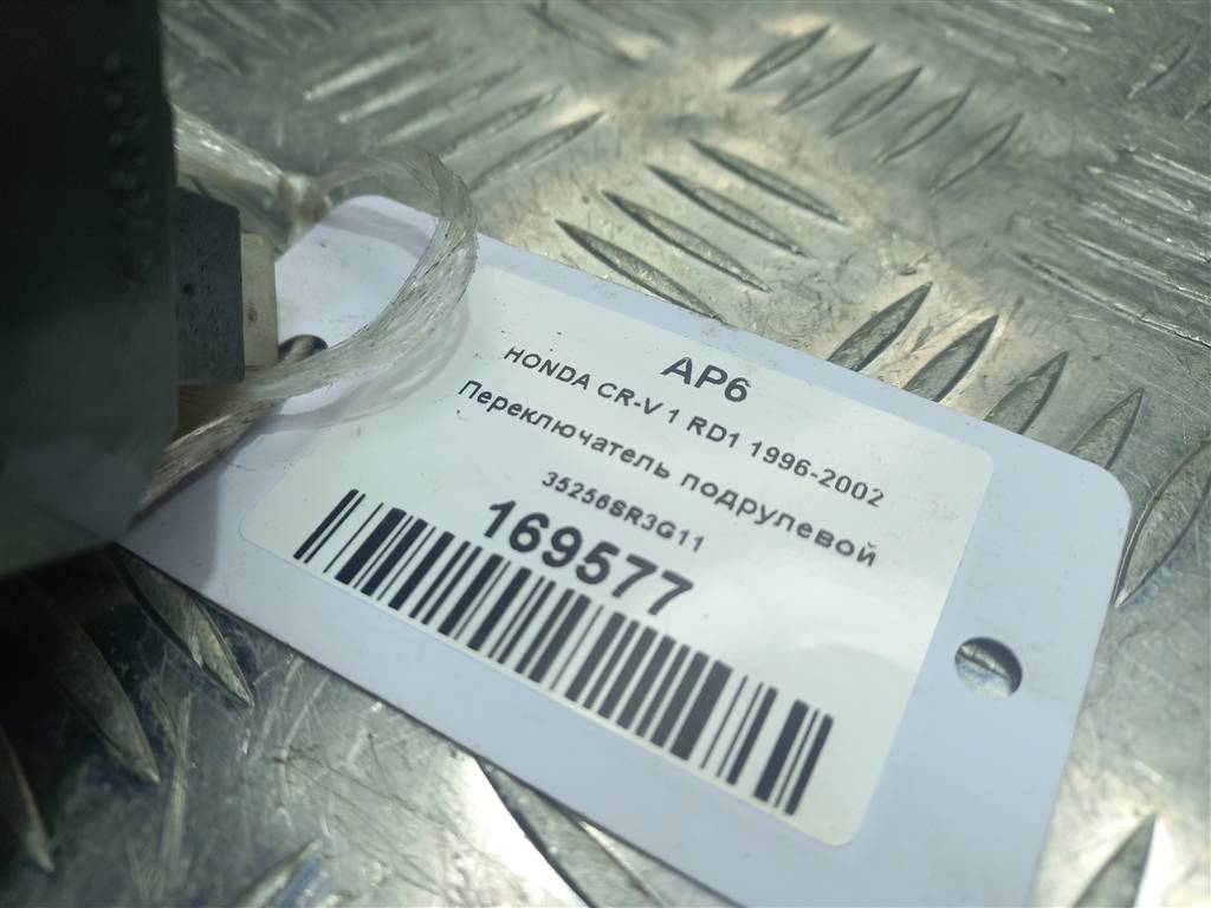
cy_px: 454
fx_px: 875
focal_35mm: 25
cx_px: 606
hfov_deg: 69.4
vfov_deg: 54.9
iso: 32
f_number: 1.8
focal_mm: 4.6
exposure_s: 1/100
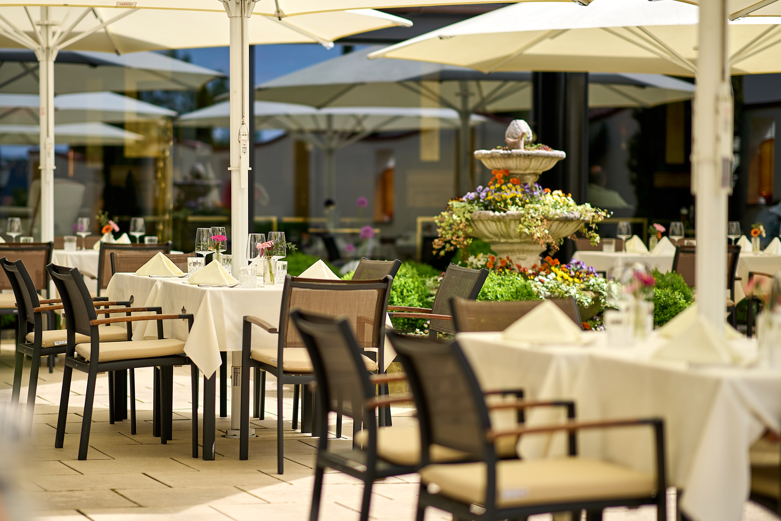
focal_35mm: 104
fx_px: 2256
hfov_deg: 19.6
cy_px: 293
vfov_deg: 13.2
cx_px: 337
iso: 100
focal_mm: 85
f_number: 1.6
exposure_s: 1/3200
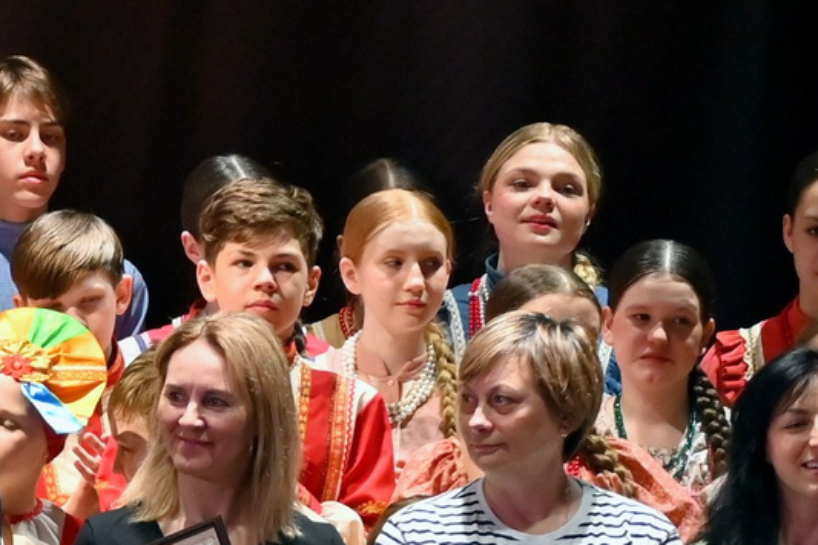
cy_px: 816
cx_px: -1067
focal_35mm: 721
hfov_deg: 2.8
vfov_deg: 1.9
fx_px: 16377
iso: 800
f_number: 5.6
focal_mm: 100
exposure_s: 1/125
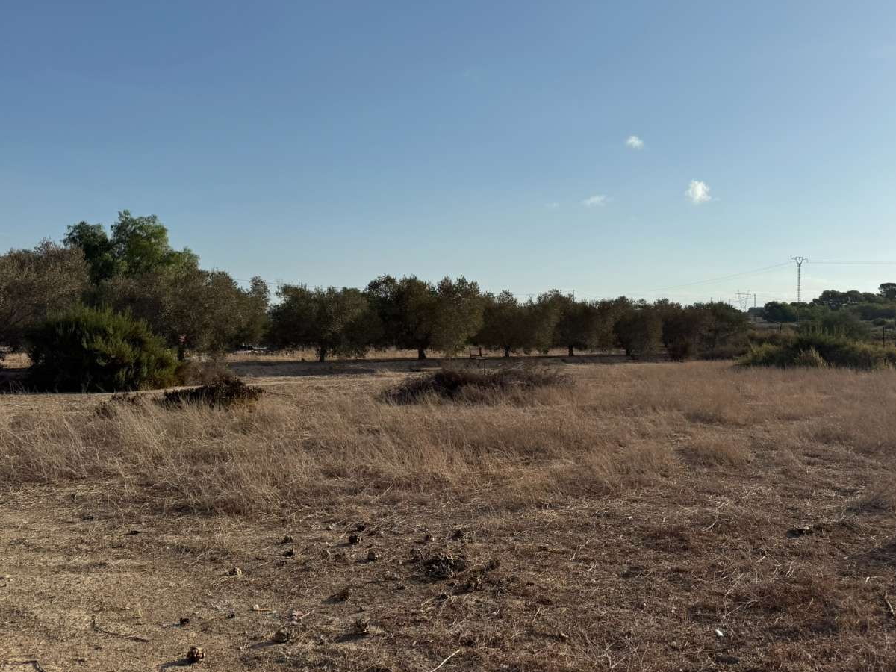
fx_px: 777
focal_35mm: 30
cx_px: 499
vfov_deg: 46.8
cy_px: 311
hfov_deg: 59.8
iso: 80
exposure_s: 1/9091
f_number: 1.78
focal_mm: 6.76
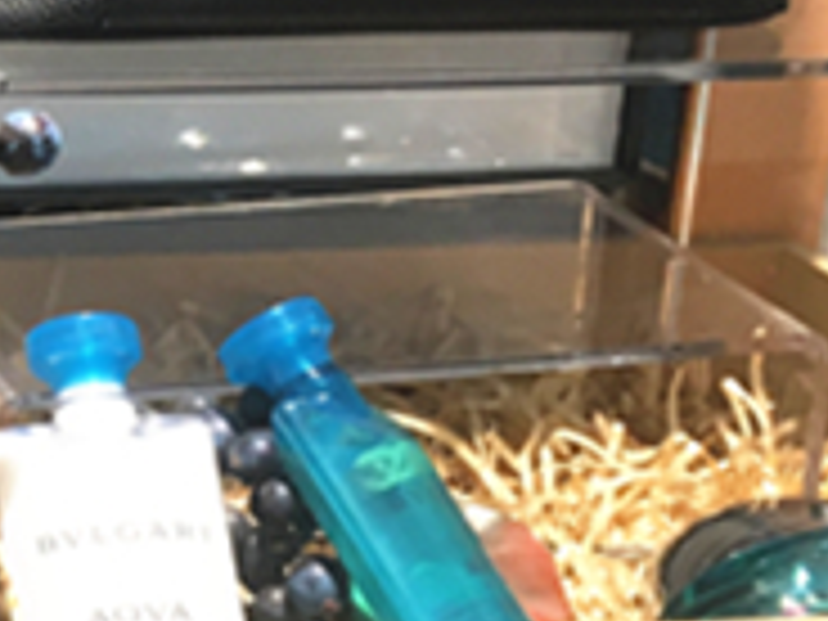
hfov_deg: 14.2
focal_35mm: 126
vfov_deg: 11.7
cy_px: 88
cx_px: -572
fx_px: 3014
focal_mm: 4.15
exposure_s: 1/33
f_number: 2.2
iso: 25
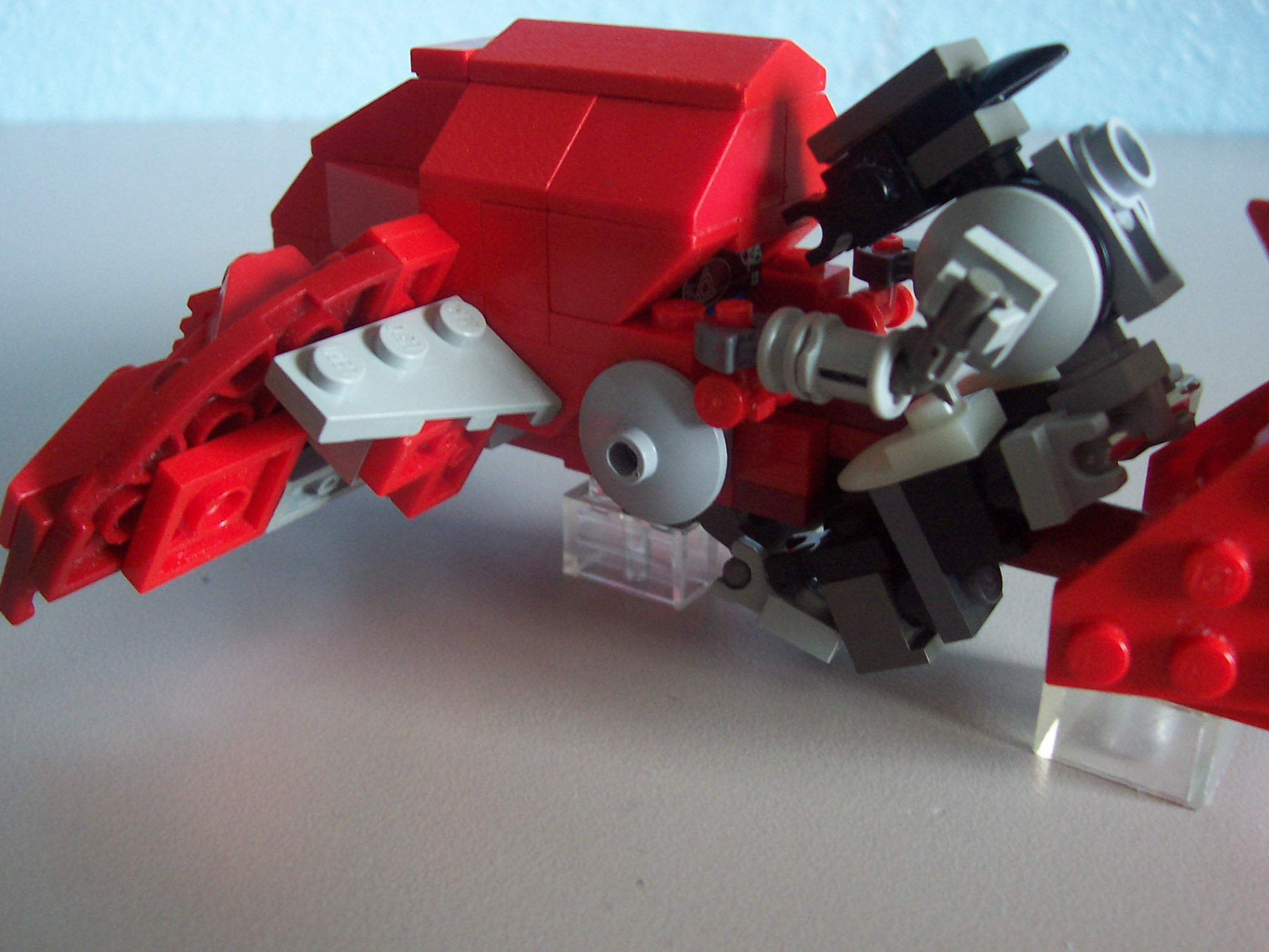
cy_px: 476
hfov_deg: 50.1
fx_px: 1356
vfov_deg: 38.7
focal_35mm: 37
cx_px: 634
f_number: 2.8
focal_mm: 5.6
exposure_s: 1/20
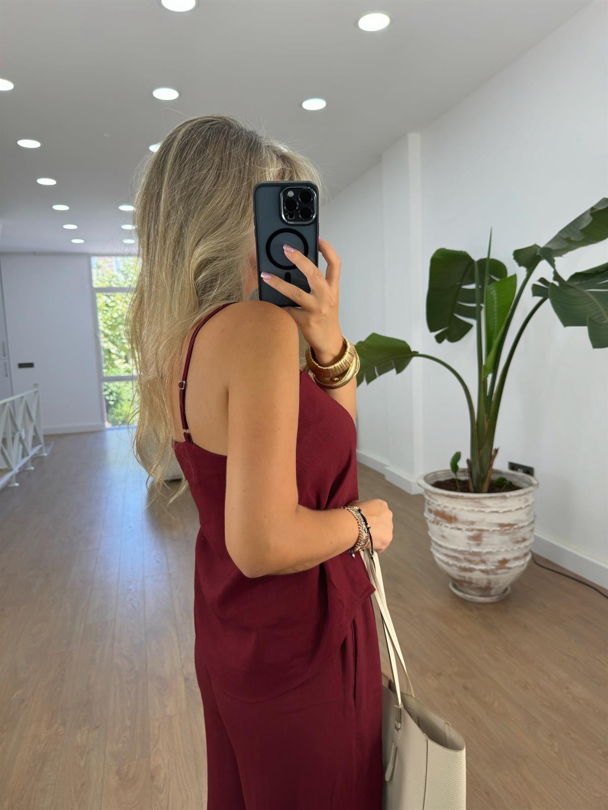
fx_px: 1124
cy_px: 405
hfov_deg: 30.3
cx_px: 304
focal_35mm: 48
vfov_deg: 39.7
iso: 80
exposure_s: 1/100
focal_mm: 6.76
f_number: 1.78
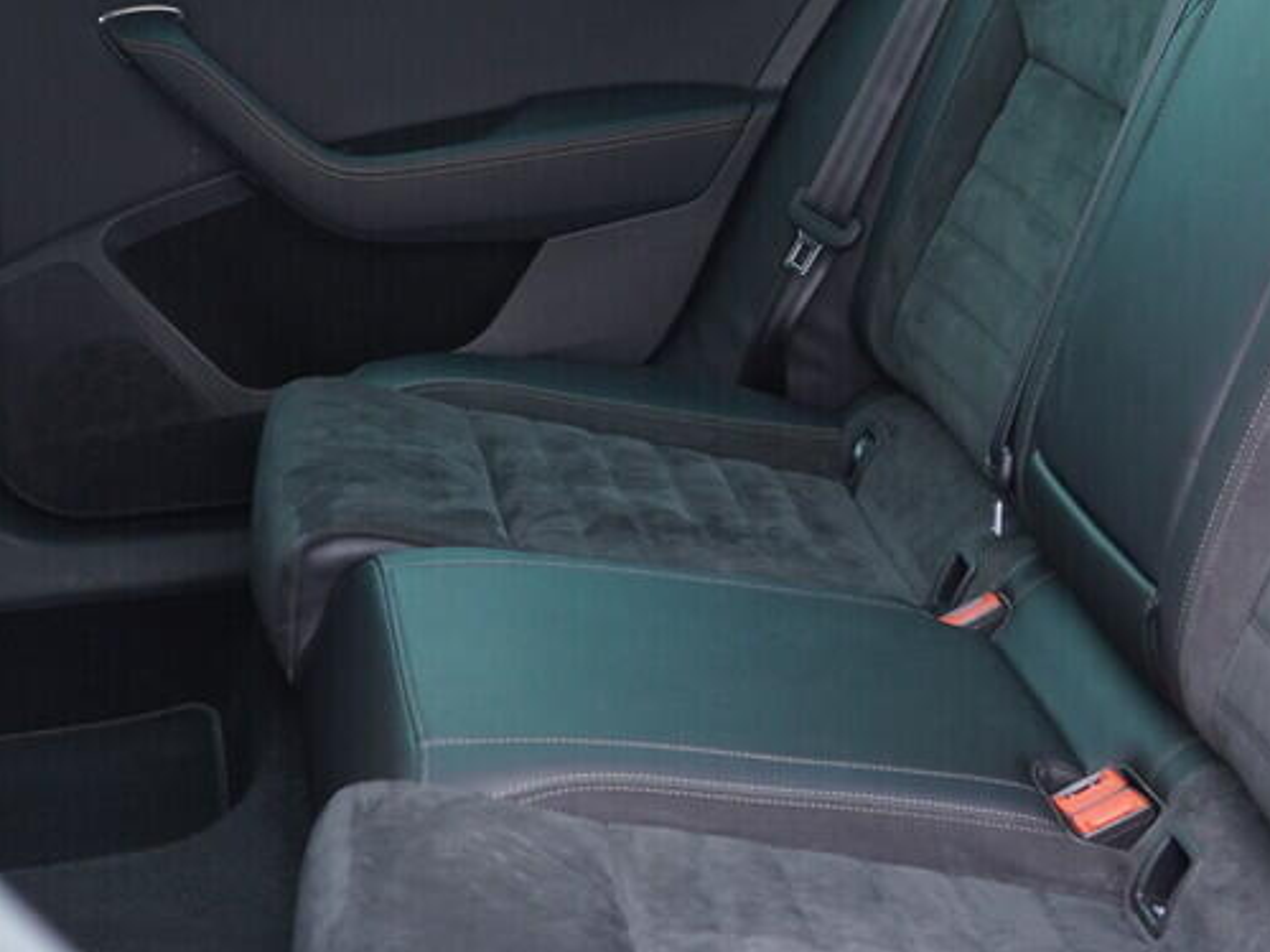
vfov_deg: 20.6
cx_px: 812
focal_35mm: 71
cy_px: 317
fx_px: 2604
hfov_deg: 27.3
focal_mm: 24
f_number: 2.8
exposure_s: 1/40
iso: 400
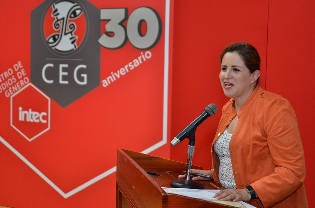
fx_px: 589
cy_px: 104
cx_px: 158
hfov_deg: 29.9
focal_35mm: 68
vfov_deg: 20.1
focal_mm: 45
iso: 320
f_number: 3.5
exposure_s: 1/125
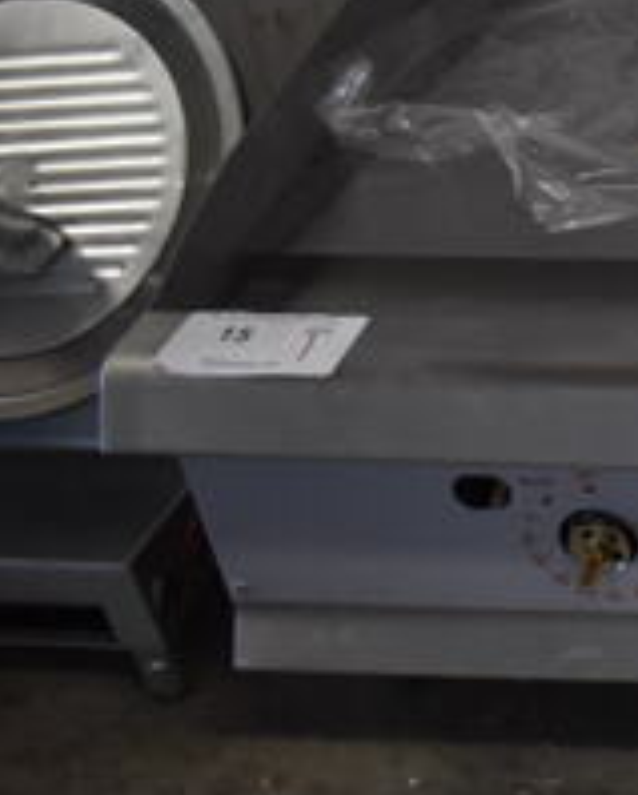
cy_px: 249
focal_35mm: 78
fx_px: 1837
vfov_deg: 24.3
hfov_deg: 16.0
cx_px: 1216
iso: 1100
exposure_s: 1/125
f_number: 3.5
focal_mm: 18
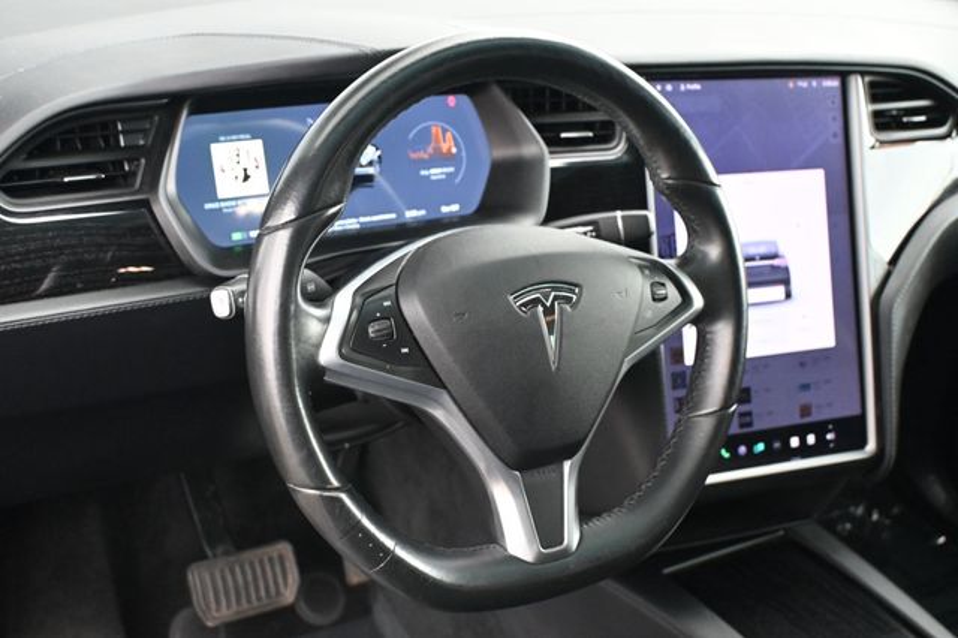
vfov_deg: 30.8
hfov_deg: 45.0
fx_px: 1157
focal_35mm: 44
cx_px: 479
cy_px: 319
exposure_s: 1/100
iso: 3200
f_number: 4.8
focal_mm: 29
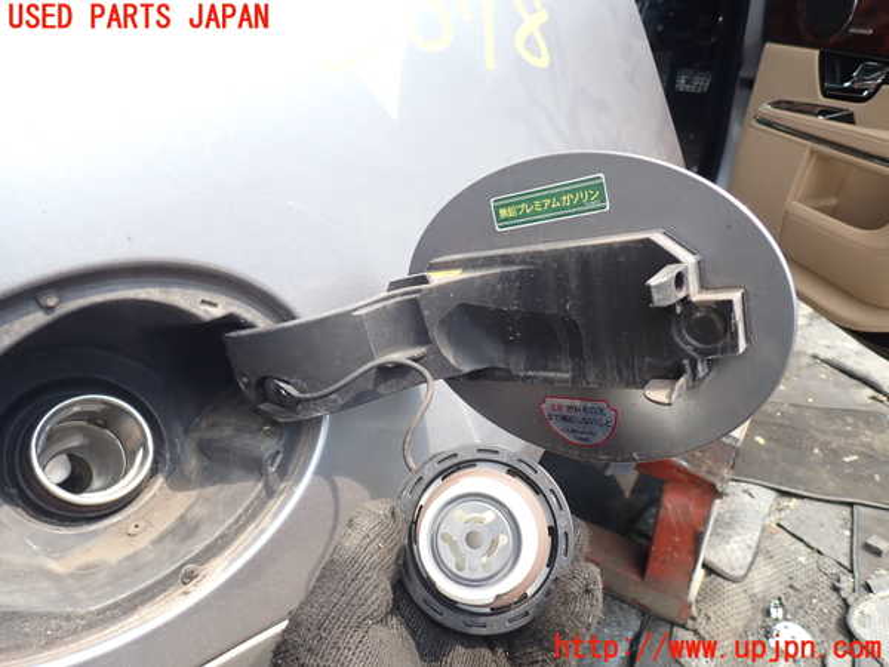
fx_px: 642
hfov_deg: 69.4
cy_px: 334
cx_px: 444
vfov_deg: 54.9
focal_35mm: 25
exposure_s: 1/160
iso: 100
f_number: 2.8
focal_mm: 4.5
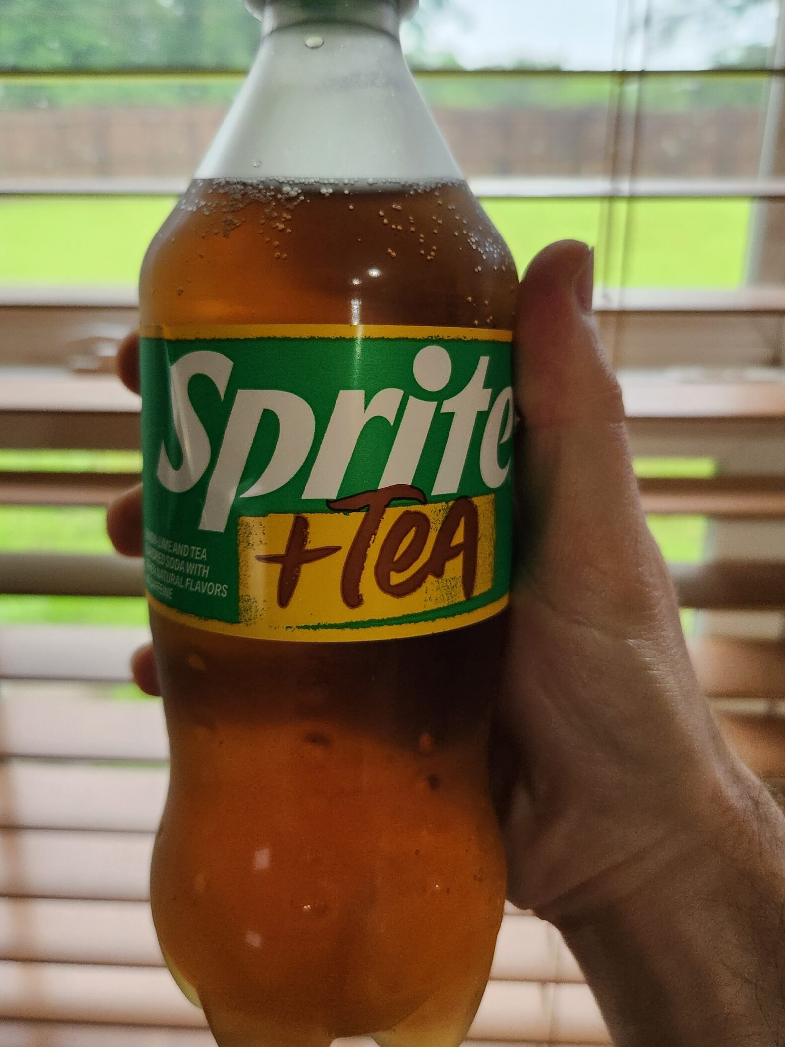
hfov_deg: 49.7
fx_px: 847
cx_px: 350
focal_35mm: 28
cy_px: 486
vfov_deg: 63.4
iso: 500
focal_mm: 5.4
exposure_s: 1/120
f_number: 1.8
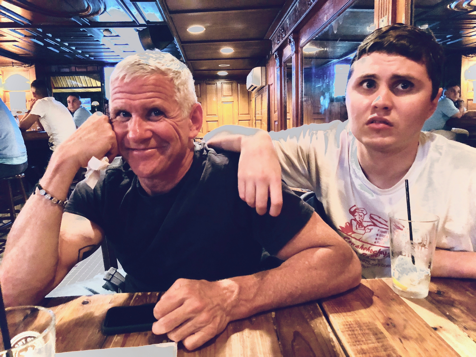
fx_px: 385
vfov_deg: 49.7
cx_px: 238
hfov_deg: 63.4
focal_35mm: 28
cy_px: 178
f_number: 1.8
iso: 320
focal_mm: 3.99
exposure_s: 1/4
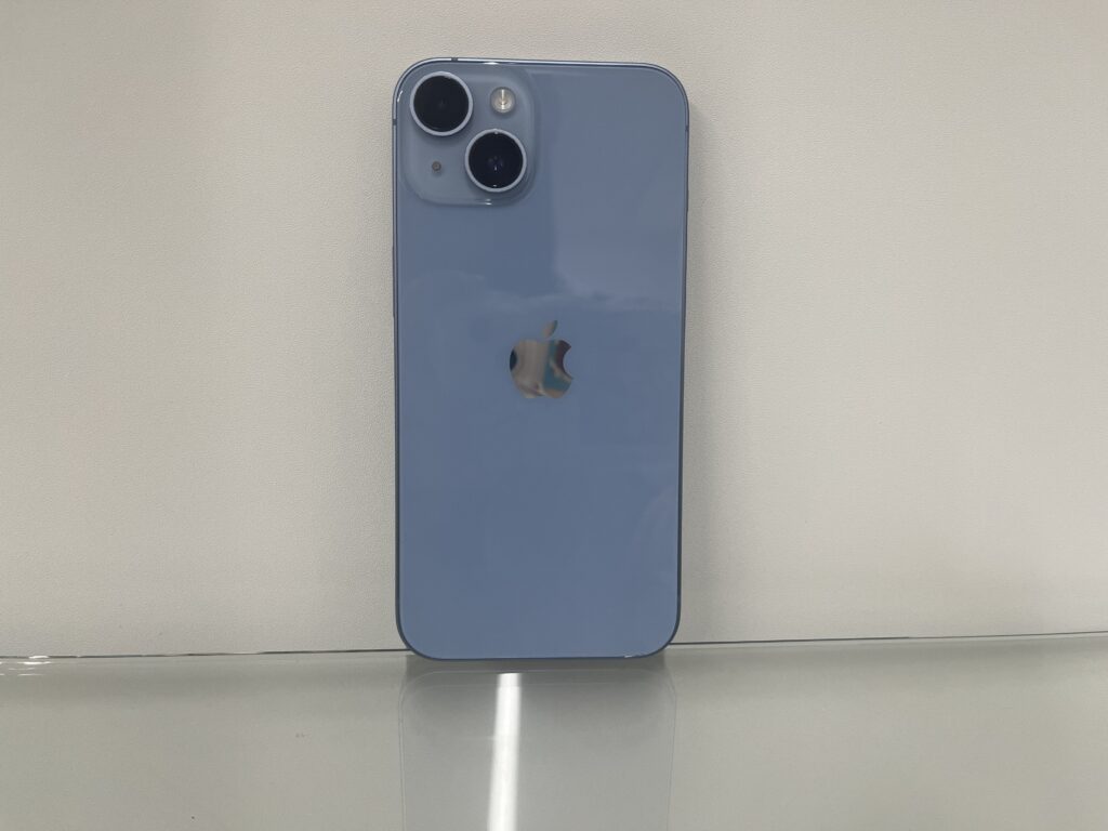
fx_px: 832
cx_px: 554
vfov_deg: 53.1
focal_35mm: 26
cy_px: 416
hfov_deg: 67.3
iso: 100
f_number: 1.6
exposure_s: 1/100
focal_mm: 5.1
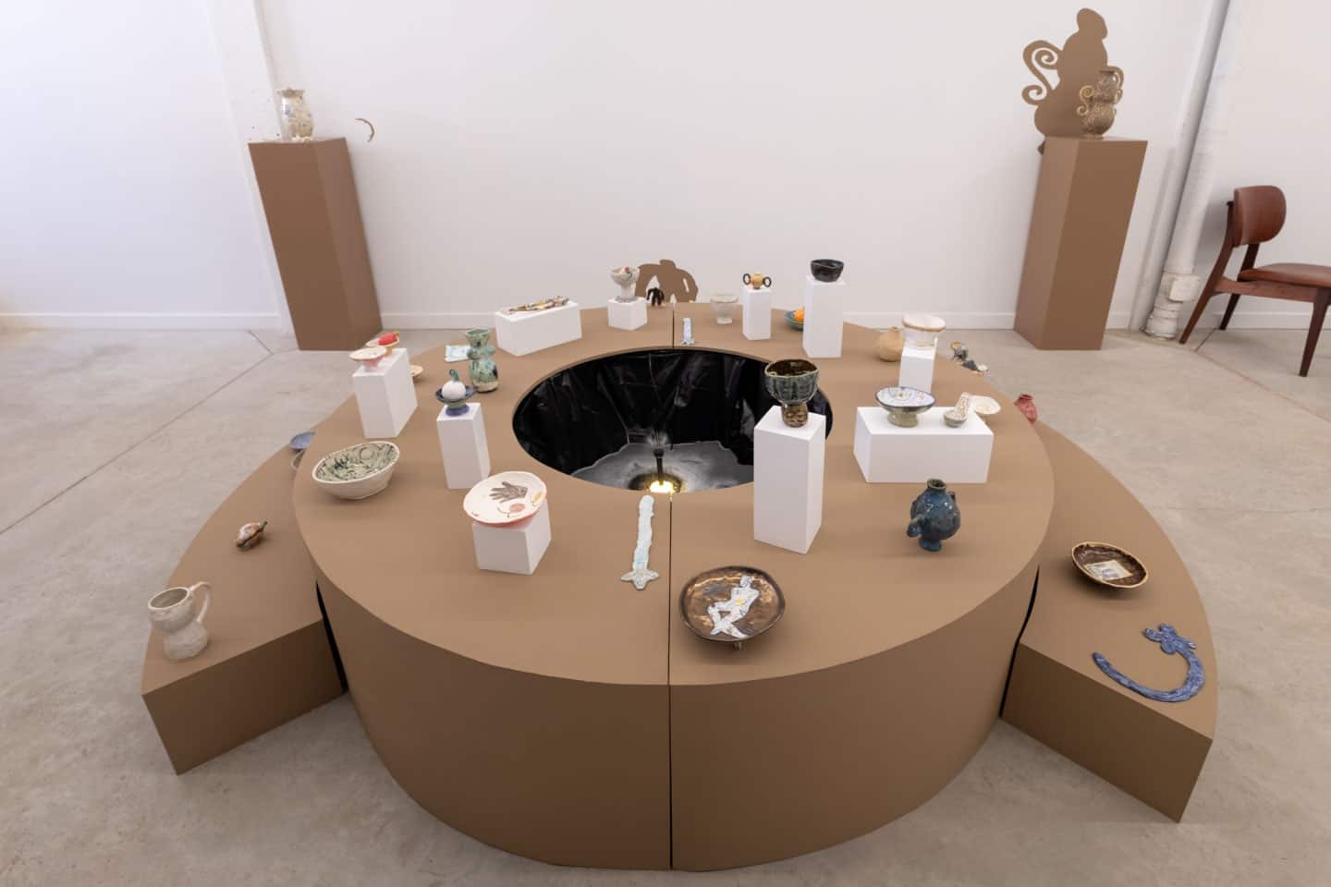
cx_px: 666
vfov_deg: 70.4
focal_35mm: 17
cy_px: 444
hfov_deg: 93.3
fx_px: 628
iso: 250
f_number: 9
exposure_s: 1/30
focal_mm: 11.5
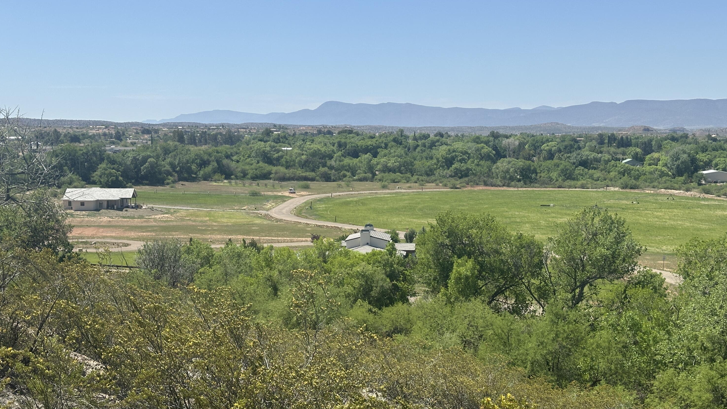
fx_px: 1022
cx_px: 361
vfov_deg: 22.6
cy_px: 200
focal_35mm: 53
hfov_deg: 39.2
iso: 64
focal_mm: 6.86
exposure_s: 1/4184
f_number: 1.78
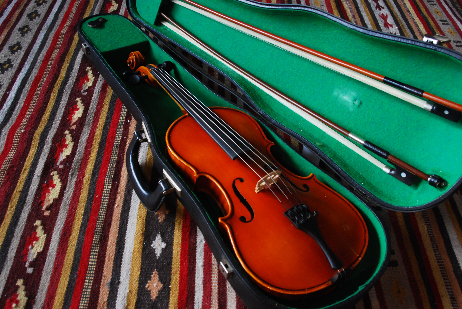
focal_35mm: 36
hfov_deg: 53.1
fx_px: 463
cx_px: 231
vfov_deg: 37.0
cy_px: 154
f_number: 8
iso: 800
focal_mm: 24
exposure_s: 1/80
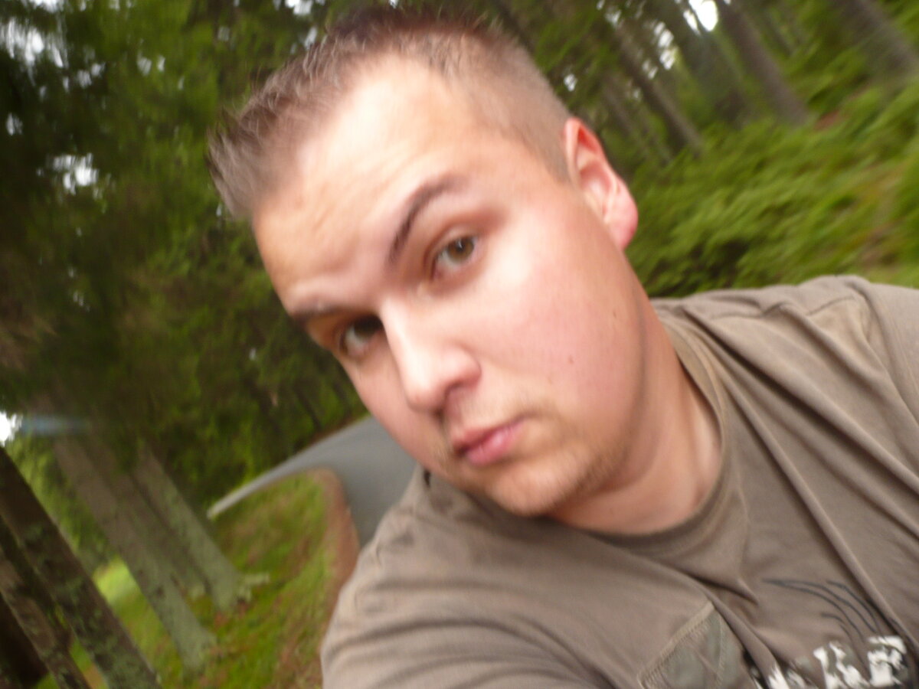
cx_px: 460
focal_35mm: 28
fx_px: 743
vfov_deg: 49.7
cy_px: 344
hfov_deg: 63.4
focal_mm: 4.6
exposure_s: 1/30
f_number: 3.3
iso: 100
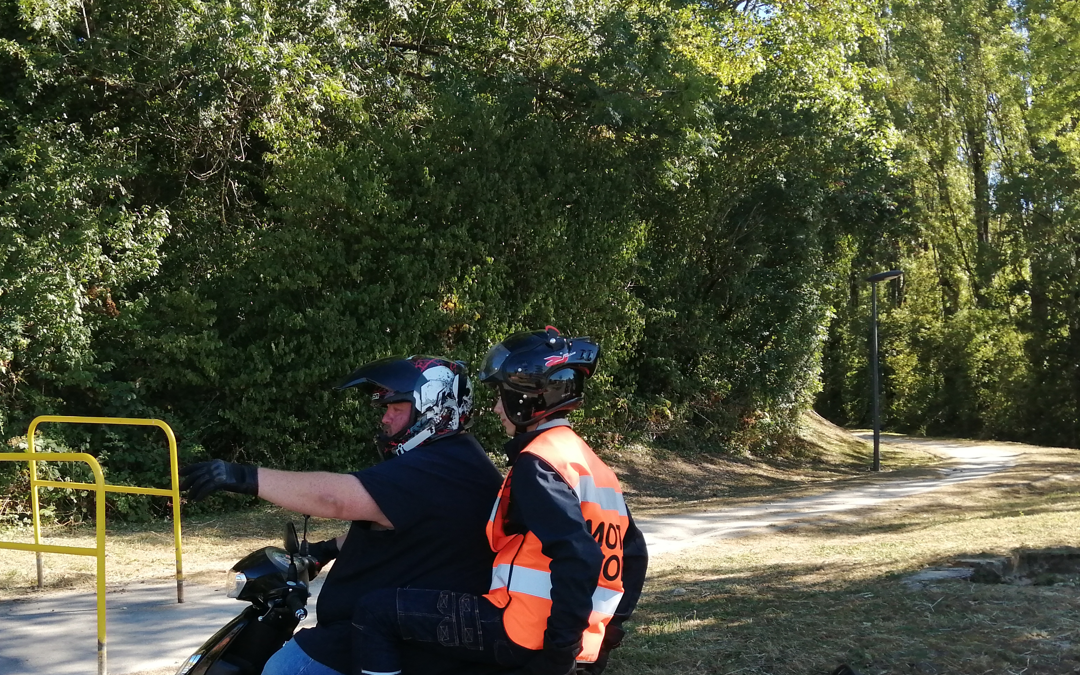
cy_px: 435
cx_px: 457
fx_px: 1089
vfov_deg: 34.2
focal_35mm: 37
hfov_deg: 52.5
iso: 50
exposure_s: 1/428
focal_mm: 3.46
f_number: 1.8
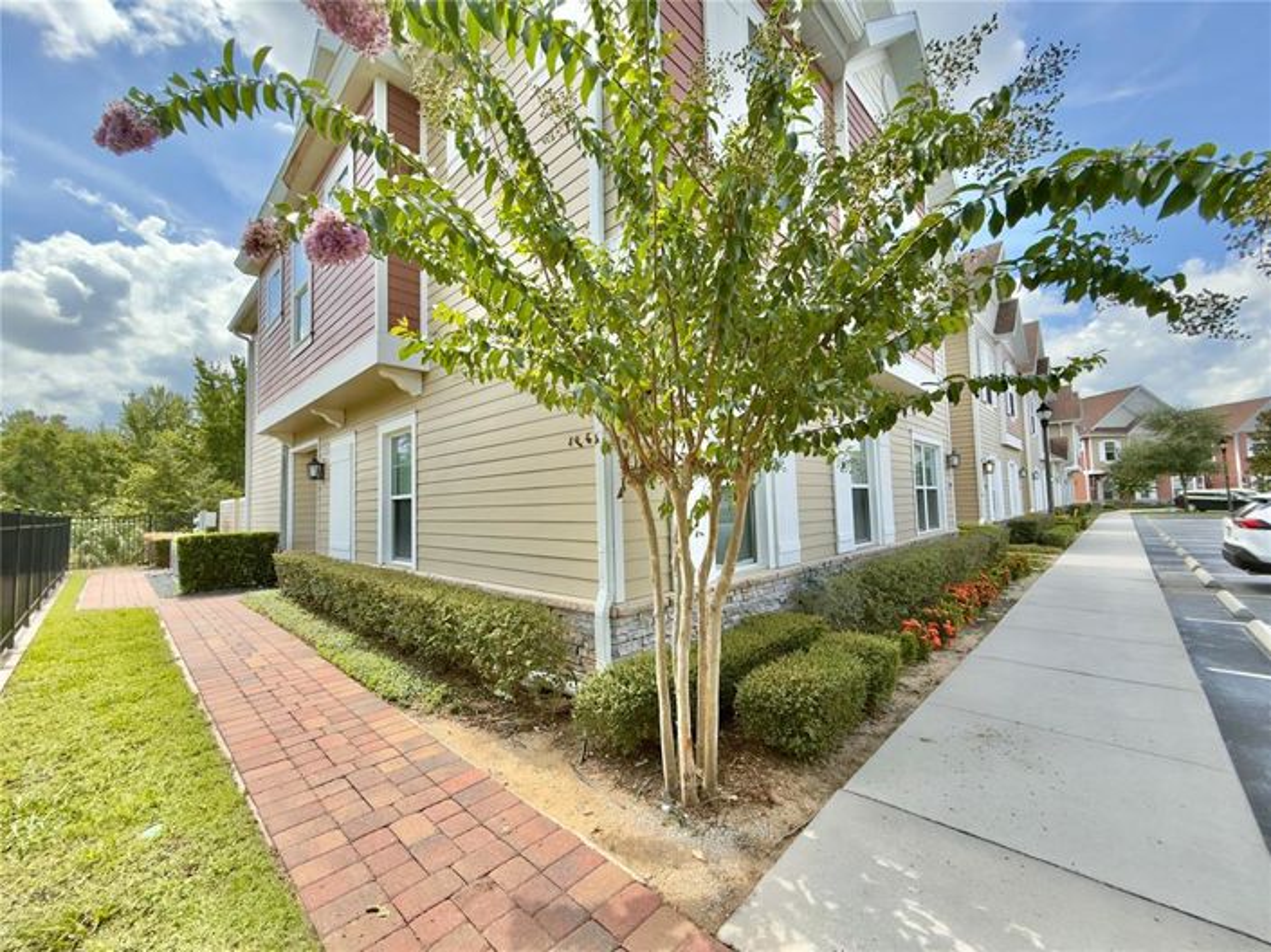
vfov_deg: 85.6
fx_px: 514
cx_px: 636
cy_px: 476
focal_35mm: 14
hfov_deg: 102.1
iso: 50
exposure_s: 1/559
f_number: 2.2
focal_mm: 2.22
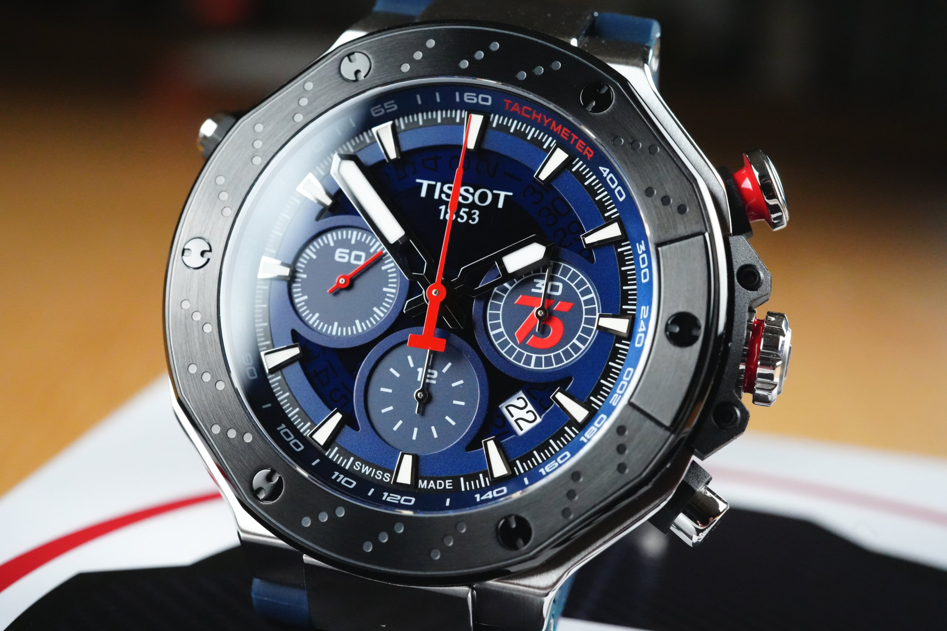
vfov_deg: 27.0
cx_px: 474
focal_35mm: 50
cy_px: 316
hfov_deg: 39.6
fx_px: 1315
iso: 12800
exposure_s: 1/250
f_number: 9
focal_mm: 50
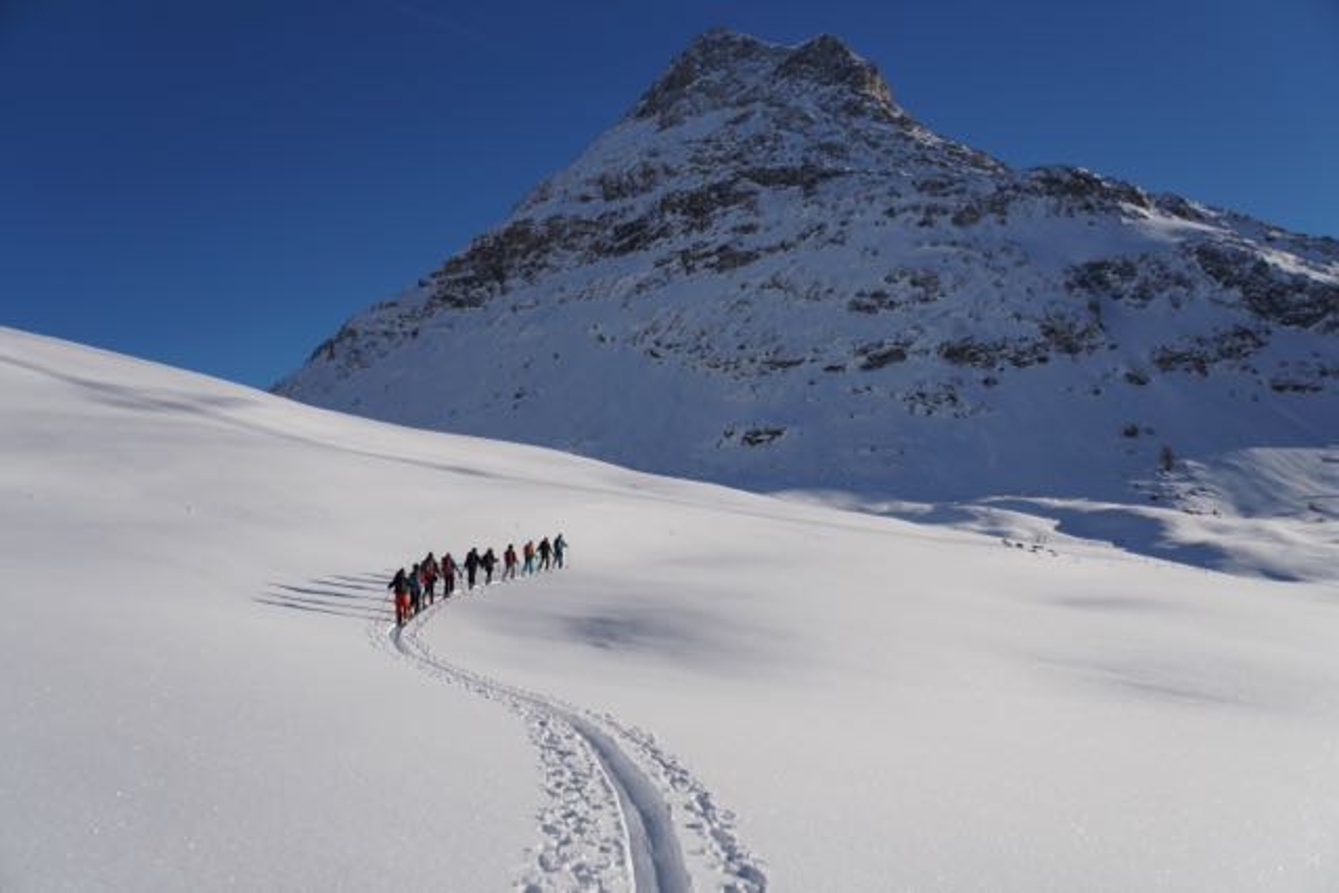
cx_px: 670
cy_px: 446
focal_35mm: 32
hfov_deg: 59.5
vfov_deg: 41.7
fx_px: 1172
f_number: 4
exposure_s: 1/2000
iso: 100
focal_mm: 21
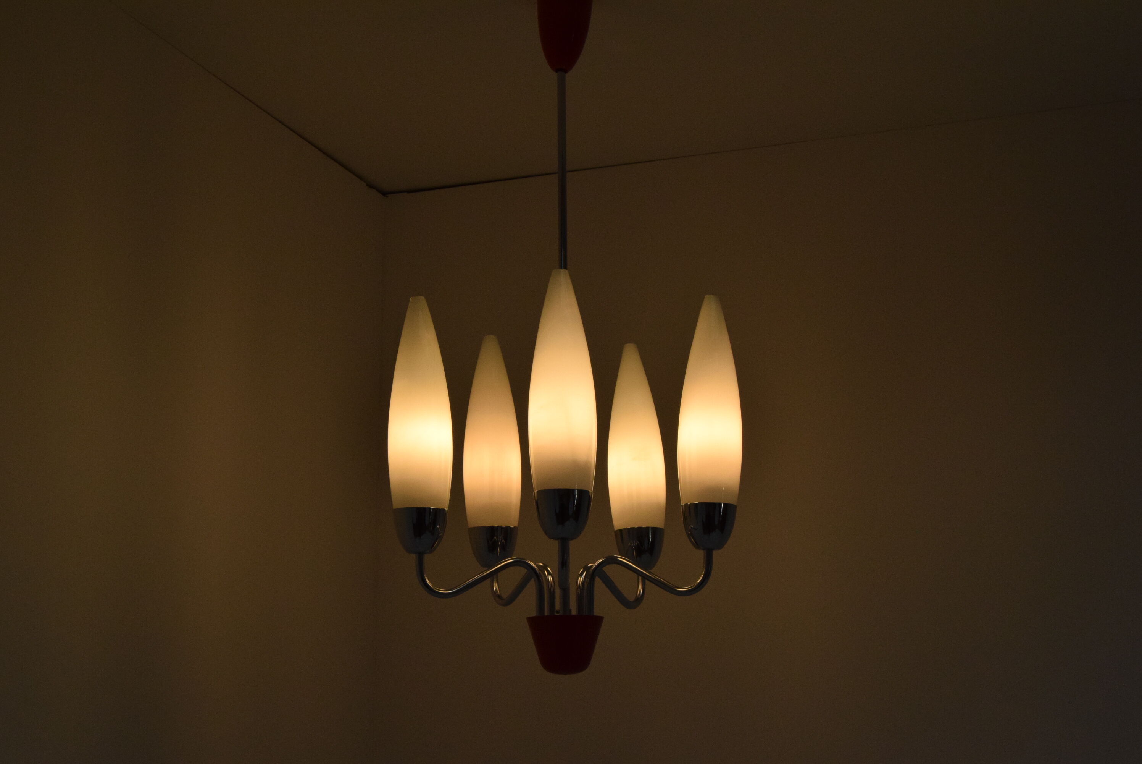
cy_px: 382
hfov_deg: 38.9
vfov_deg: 26.5
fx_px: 1619
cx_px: 571
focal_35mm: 51
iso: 1600
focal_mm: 34
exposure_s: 1/640
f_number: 13
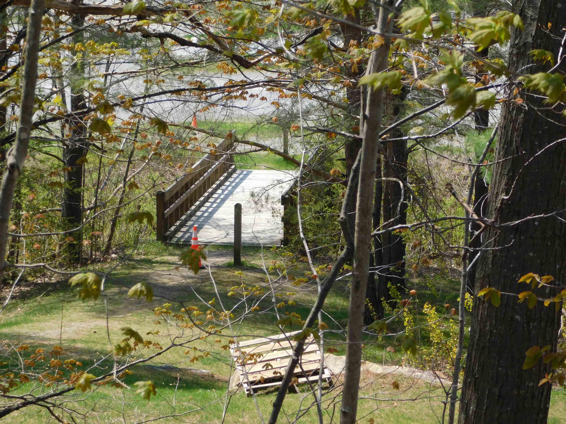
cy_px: 212
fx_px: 1880
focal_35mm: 115
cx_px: 283
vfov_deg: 12.9
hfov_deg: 17.1
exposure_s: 1/320
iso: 125
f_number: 4.8
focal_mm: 20.3
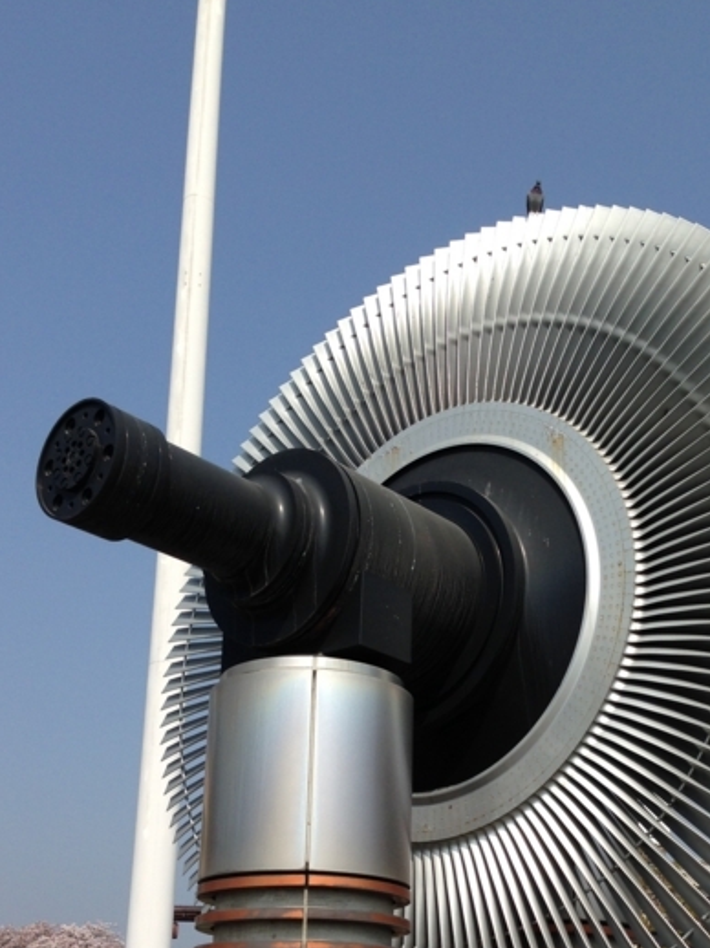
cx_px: 450
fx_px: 1396
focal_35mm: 51
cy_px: 716
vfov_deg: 36.6
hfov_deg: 28.4
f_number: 2.4
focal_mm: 4.12
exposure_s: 1/2169
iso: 50
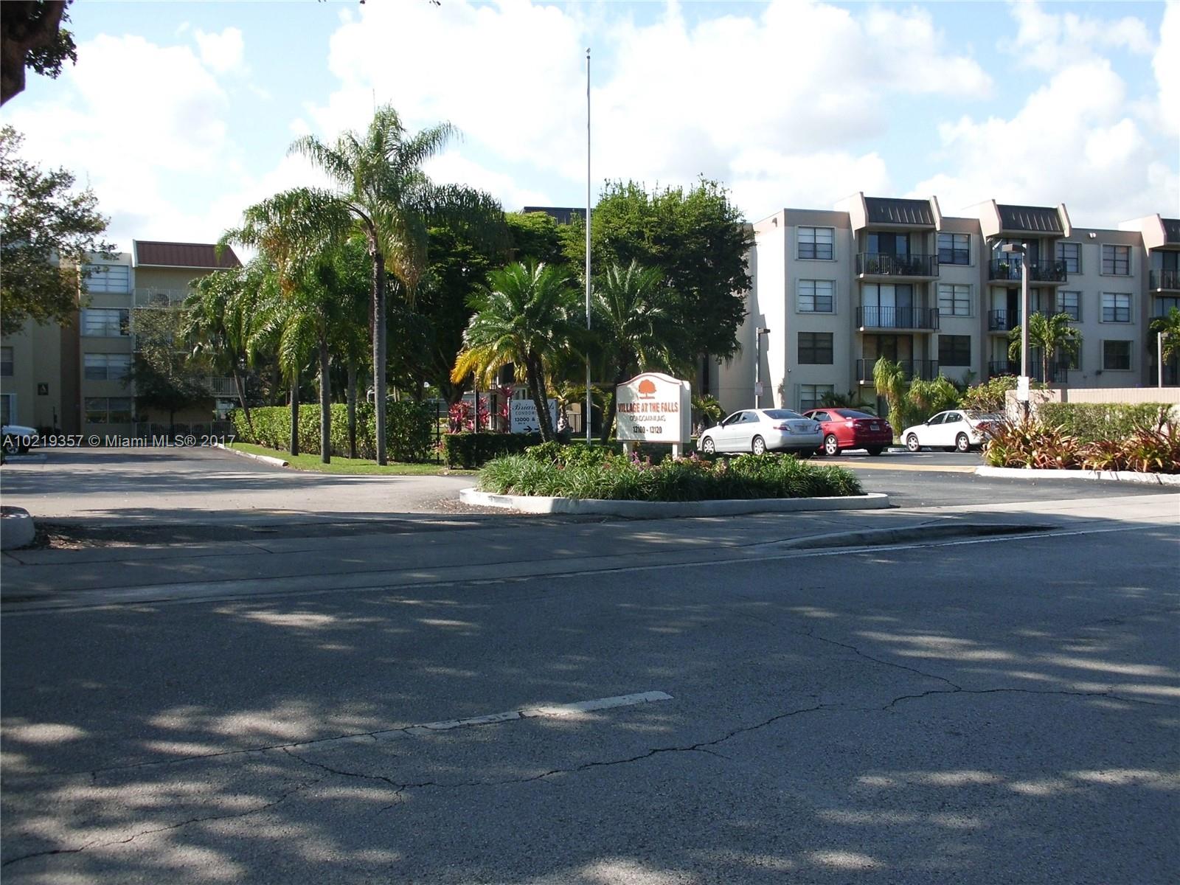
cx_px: 590
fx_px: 1227
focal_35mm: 36
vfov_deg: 39.7
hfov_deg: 51.4
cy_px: 442
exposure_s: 1/160
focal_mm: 6.3
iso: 64
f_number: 7.3
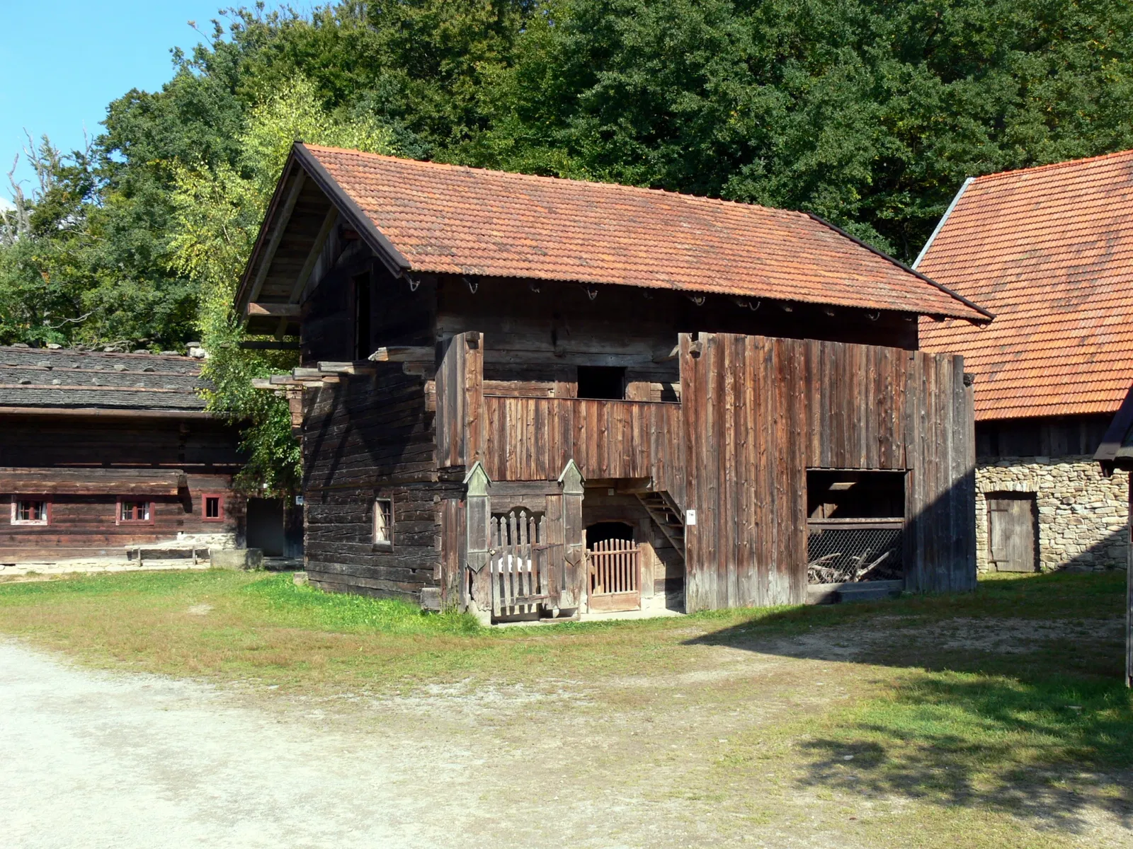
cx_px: 566
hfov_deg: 52.6
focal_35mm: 35
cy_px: 424
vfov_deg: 40.7
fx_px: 1146
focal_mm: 7.4
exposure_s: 1/200
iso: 80
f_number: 5.6
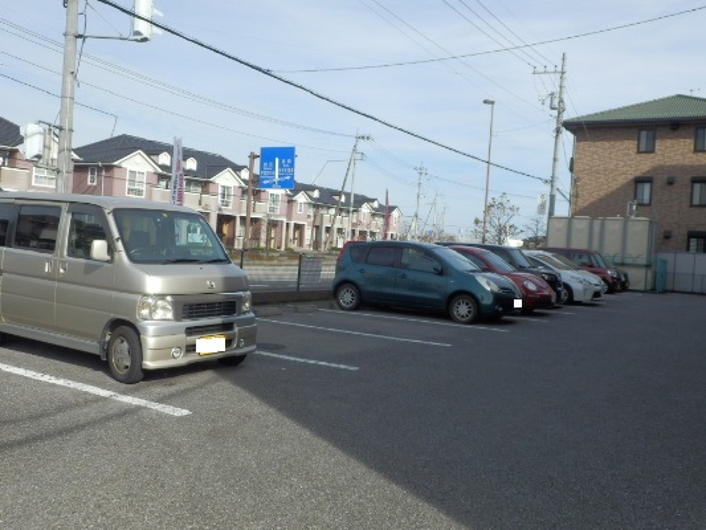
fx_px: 734
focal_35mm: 36
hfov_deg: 51.3
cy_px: 252
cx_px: 368
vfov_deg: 39.7
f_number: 3.5
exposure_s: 1/800
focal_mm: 5.3
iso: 80
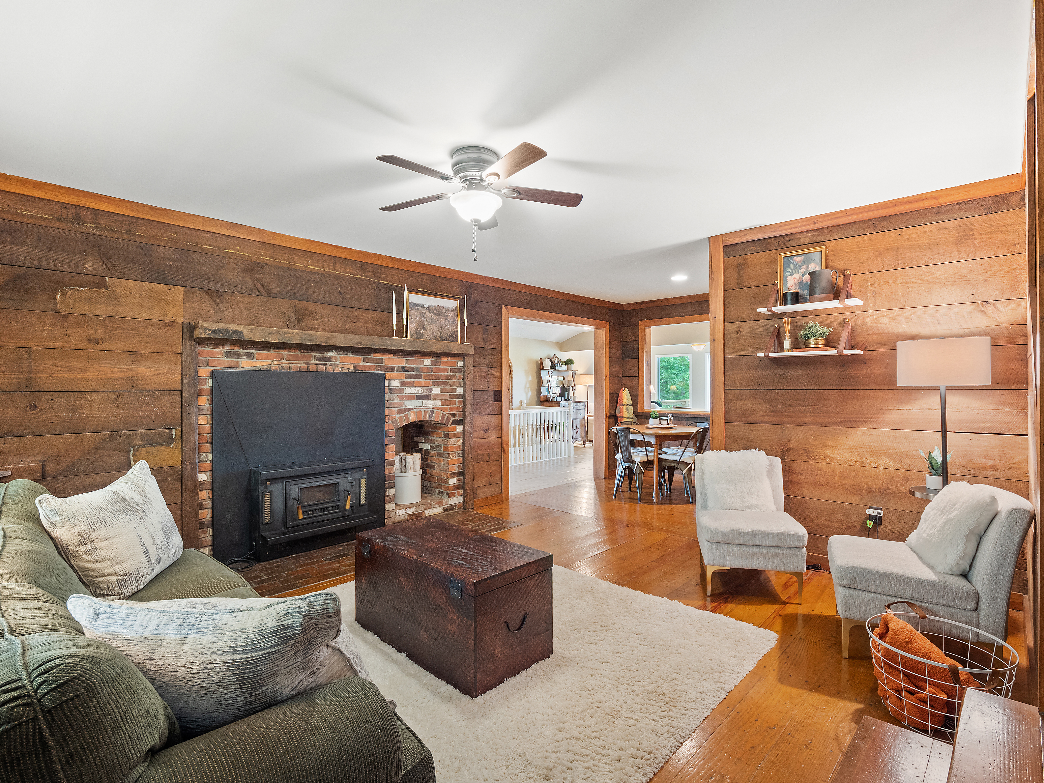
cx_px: 522
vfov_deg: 78.1
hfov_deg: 94.5
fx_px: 483
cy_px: 392
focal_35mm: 16
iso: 400
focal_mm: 8
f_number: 5.6
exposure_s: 1/1.25
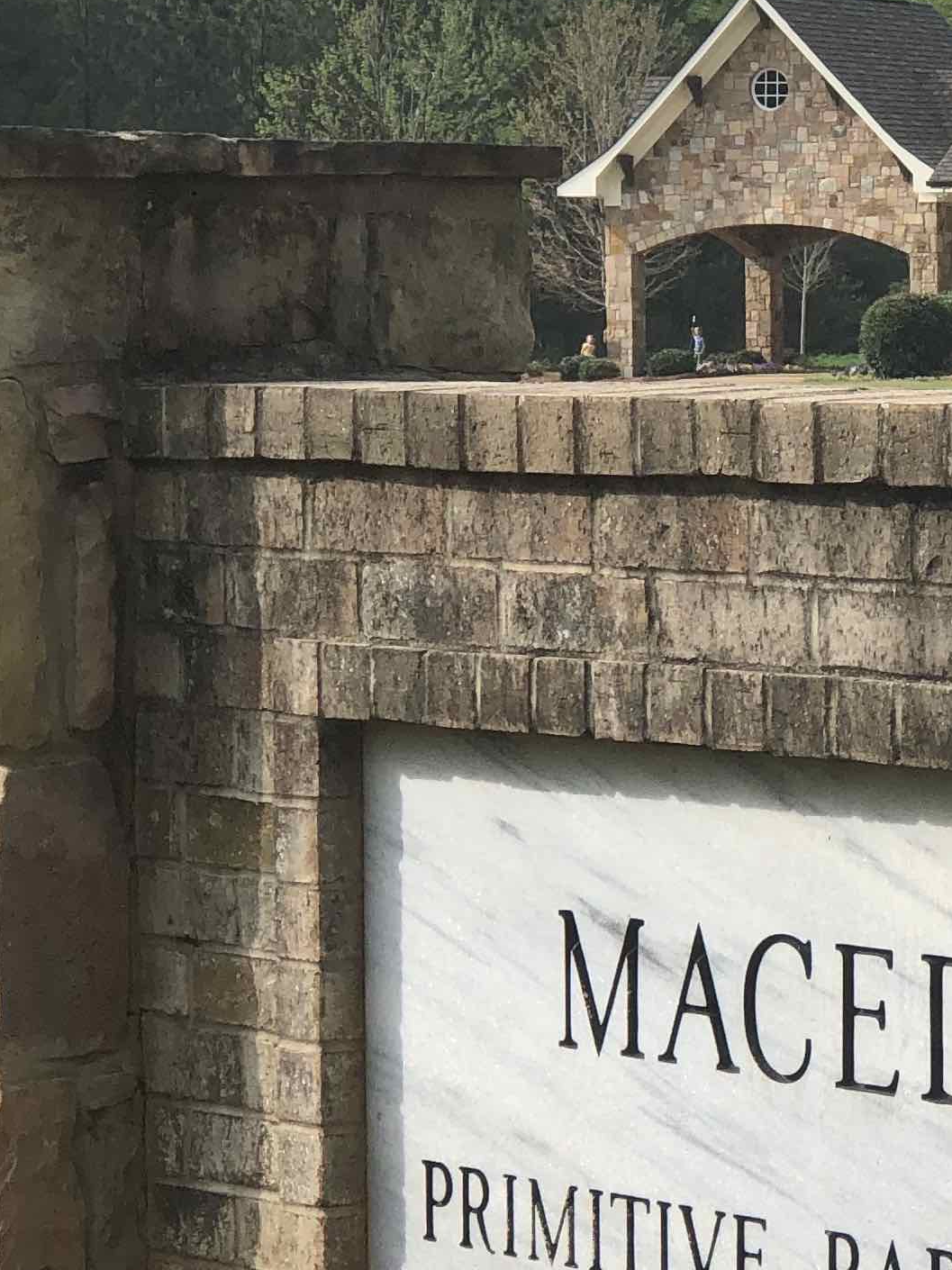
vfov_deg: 12.1
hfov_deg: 9.0
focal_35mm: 163
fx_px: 5979
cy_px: 881
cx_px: 1113
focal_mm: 6.6
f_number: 2.8
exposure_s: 1/437
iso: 20
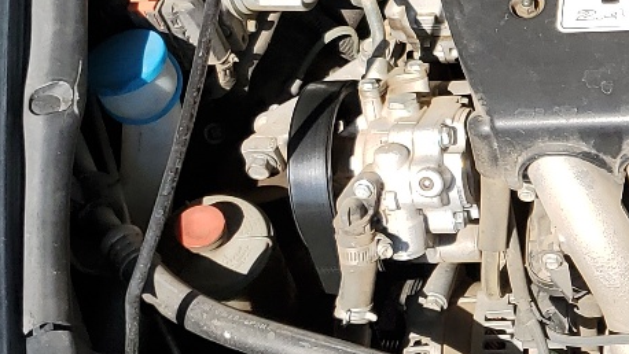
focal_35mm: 99
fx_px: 1652
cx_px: 853
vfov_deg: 12.2
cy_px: 185
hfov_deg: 19.6
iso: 50
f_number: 1.5
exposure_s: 1/2000
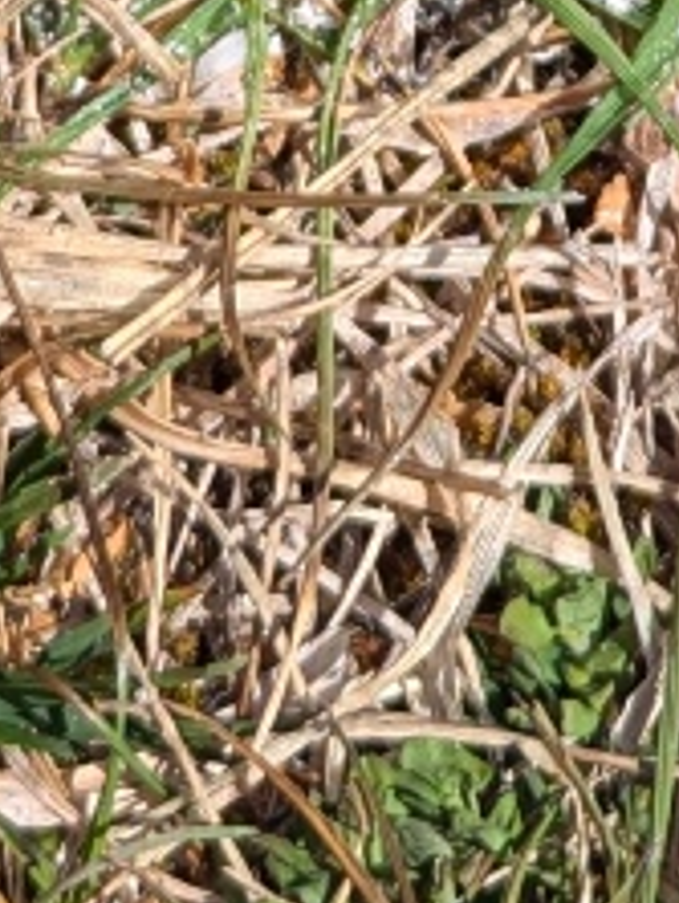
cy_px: -647
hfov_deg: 9.2
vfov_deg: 11.4
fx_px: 4229
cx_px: 557
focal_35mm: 162
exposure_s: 1/2137
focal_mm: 6.81
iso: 39
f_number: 1.85
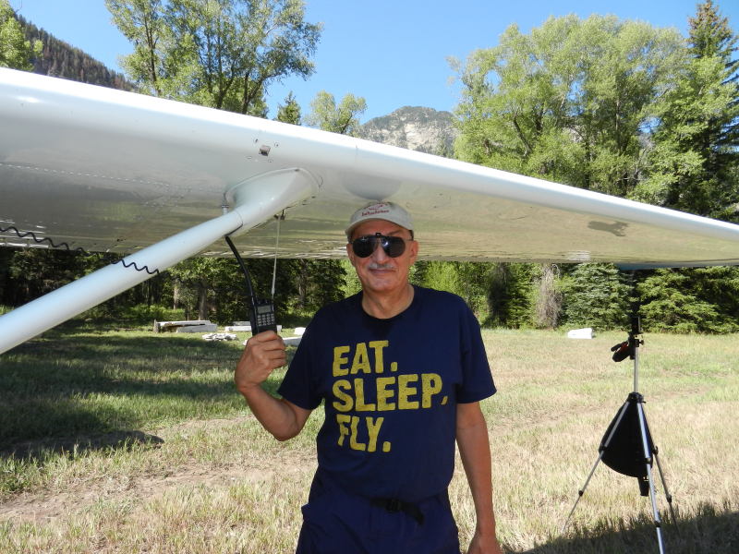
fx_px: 534
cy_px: 277
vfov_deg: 54.9
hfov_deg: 69.4
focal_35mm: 25
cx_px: 370
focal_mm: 4.5
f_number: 3.5
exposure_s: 1/640
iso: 160
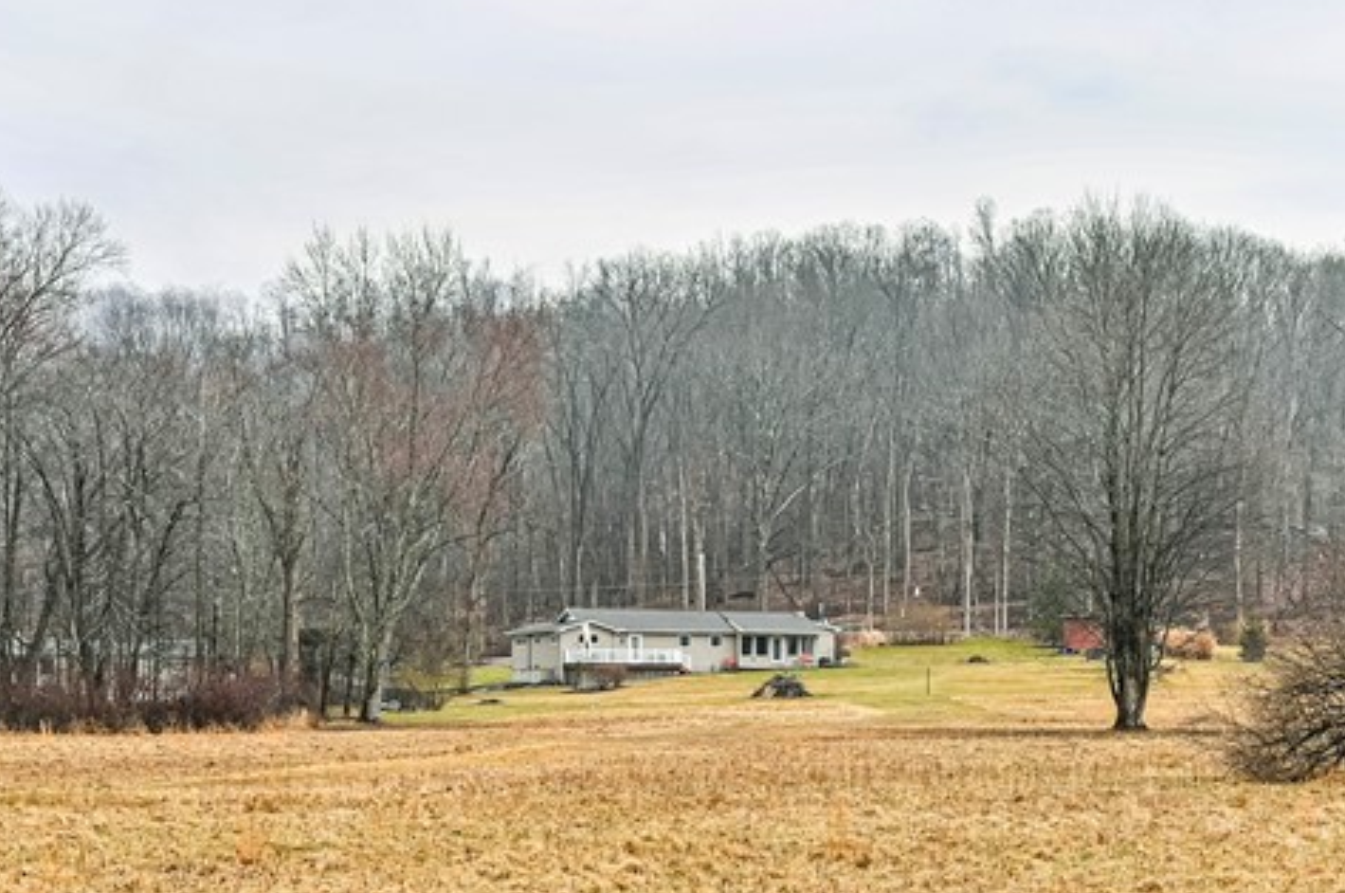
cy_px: 584
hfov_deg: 29.0
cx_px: 963
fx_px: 2574
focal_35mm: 69
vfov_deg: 19.6
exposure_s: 1/60
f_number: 6.3
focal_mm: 30
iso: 100
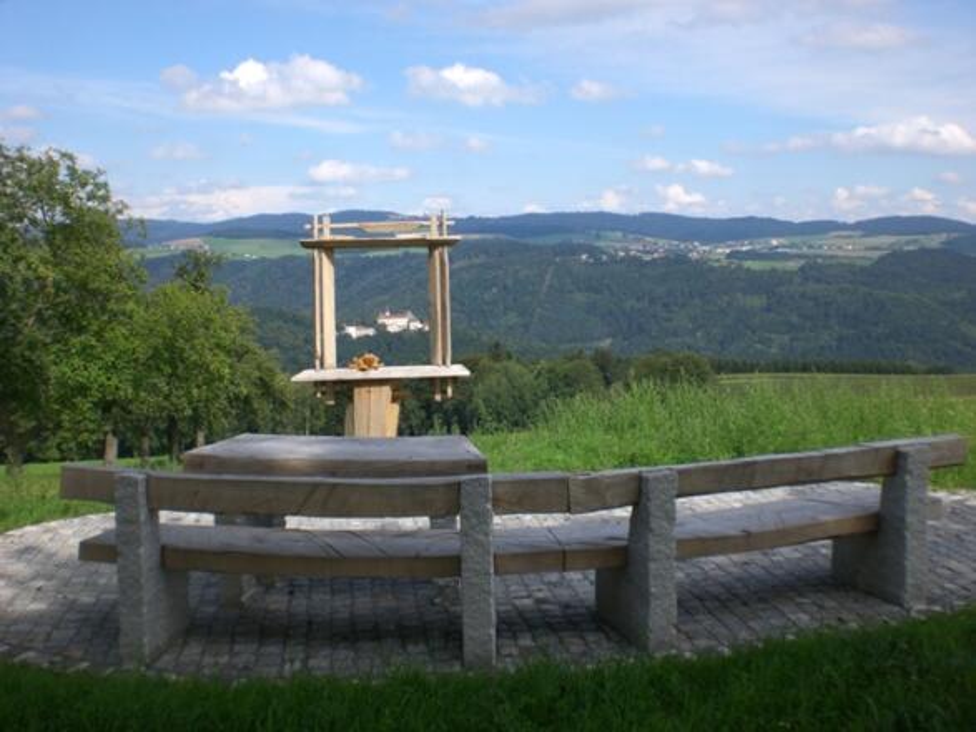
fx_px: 1071
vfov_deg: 37.7
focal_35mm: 38
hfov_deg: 49.0
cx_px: 488
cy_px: 366
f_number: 4.4
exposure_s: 1/400
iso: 50
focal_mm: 6.3
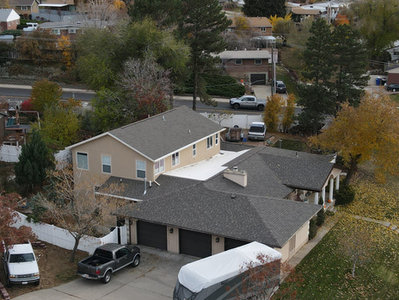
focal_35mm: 53
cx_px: 200
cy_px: 157
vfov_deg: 27.5
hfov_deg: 36.2
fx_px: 611
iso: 100
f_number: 2.8
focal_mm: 4.5
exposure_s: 1/200
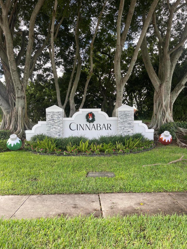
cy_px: 126
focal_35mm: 26
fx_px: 187
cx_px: 95
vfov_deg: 67.3
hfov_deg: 53.1
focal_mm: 5.1
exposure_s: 1/480
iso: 32
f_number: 1.6
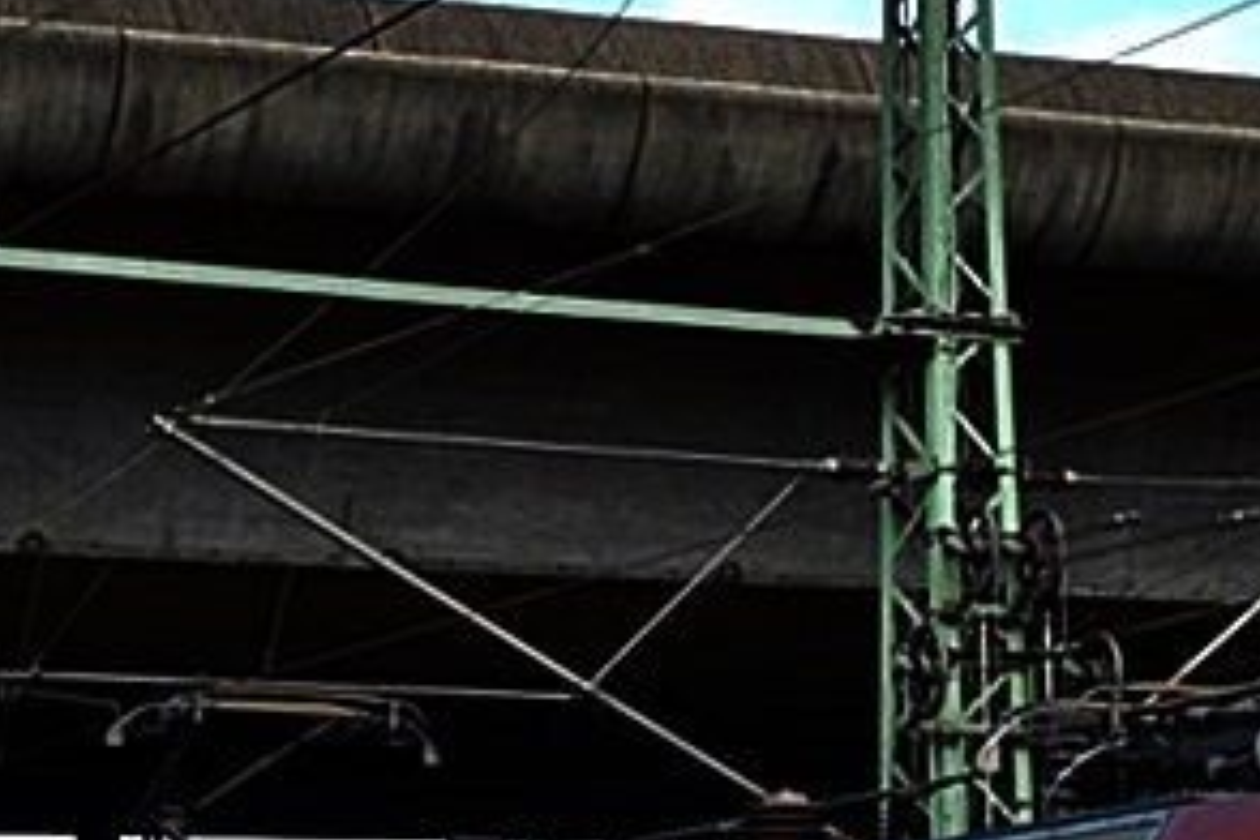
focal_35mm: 146
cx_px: 797
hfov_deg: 14.0
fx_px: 5110
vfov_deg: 9.3
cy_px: 1033
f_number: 4.5
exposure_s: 1/1000
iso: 400
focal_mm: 28
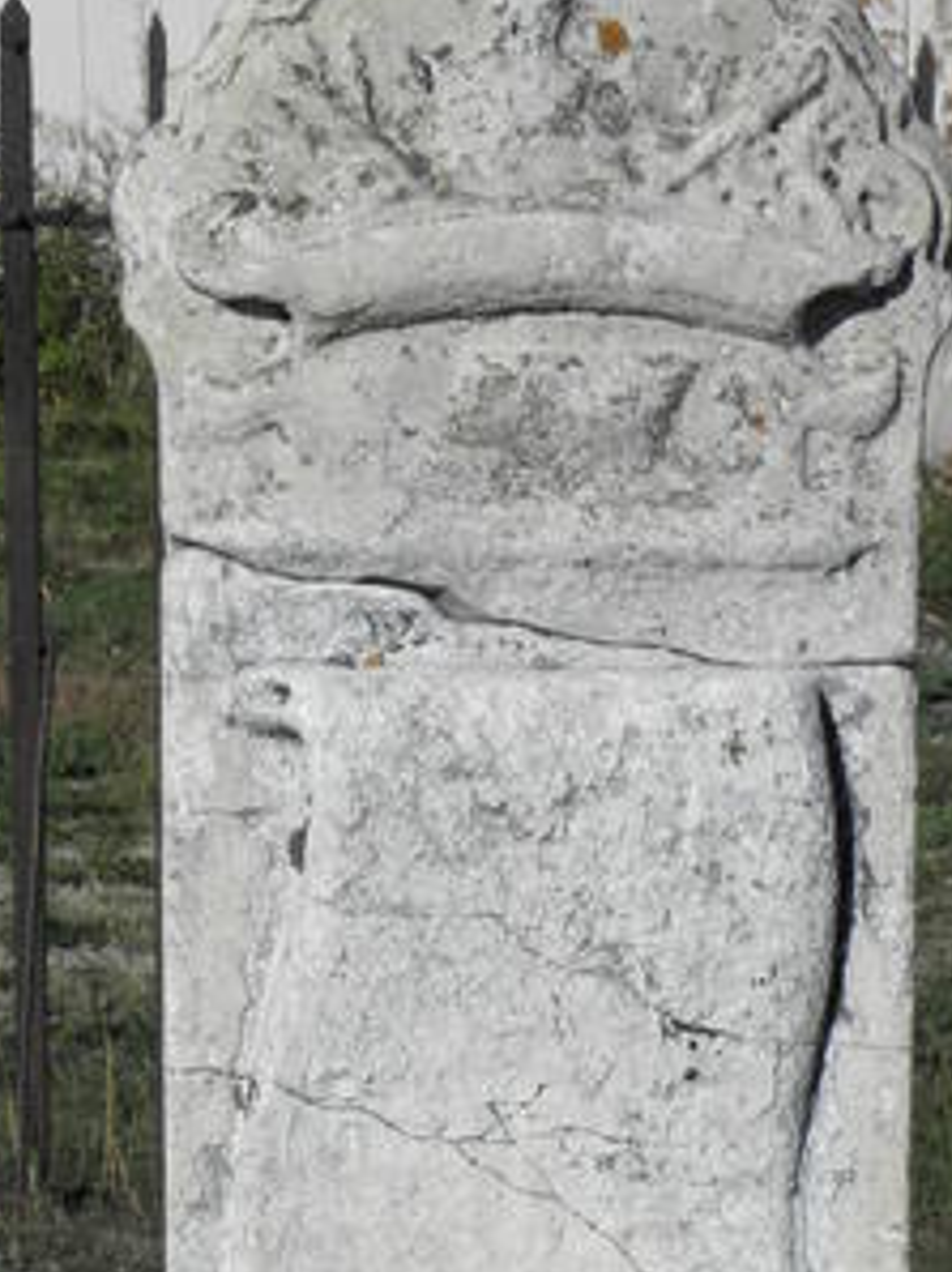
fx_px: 6316
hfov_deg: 8.6
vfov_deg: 11.4
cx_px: 517
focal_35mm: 172
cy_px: 1080
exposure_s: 1/640
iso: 64
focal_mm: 14.25
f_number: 5.6
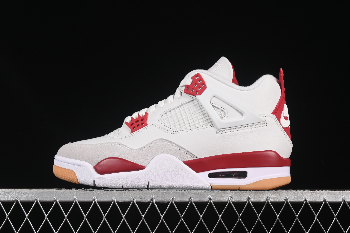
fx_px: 729
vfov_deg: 18.2
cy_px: 116
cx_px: 175
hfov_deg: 27.0
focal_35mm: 75
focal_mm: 50
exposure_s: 1/80
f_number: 8
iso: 160
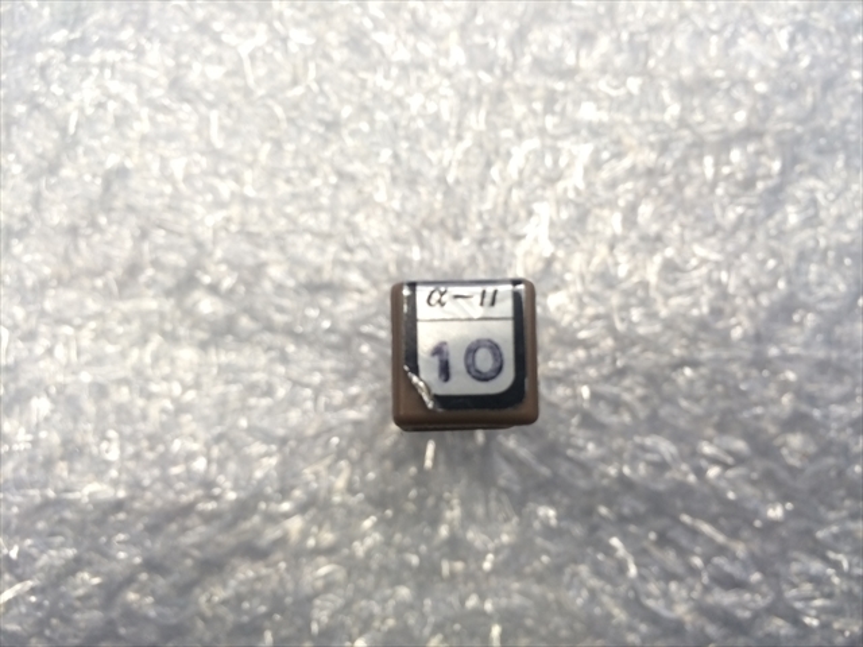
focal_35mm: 29
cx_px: 432
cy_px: 324
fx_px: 723
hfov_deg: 61.7
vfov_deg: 48.2
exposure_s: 1/30
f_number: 2.2
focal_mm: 4.15
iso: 64
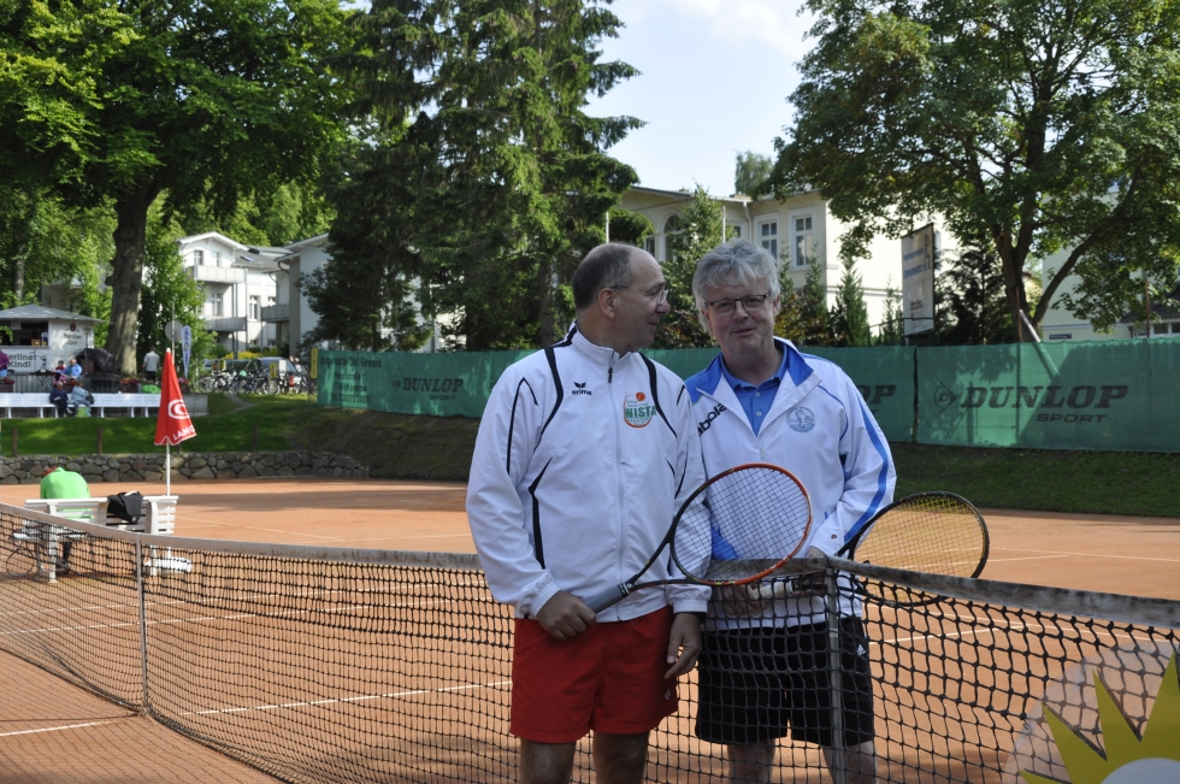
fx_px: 1571
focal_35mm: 48
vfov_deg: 28.0
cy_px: 392
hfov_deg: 41.2
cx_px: 590
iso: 200
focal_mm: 32
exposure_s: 1/250
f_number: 8
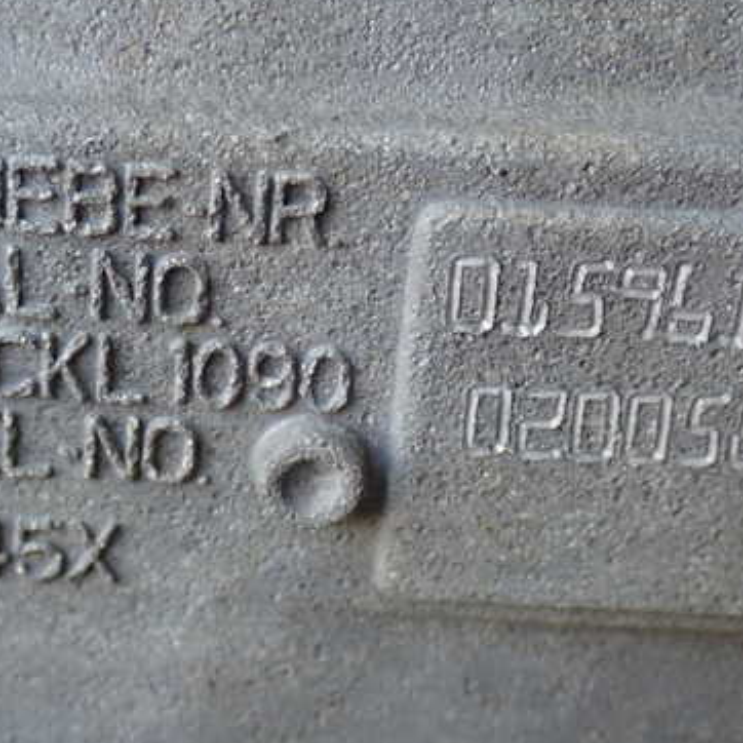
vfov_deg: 20.4
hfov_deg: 20.4
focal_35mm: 85
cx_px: 339
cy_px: 384
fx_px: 2064
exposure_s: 1/60
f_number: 3.5
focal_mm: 10.35
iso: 320
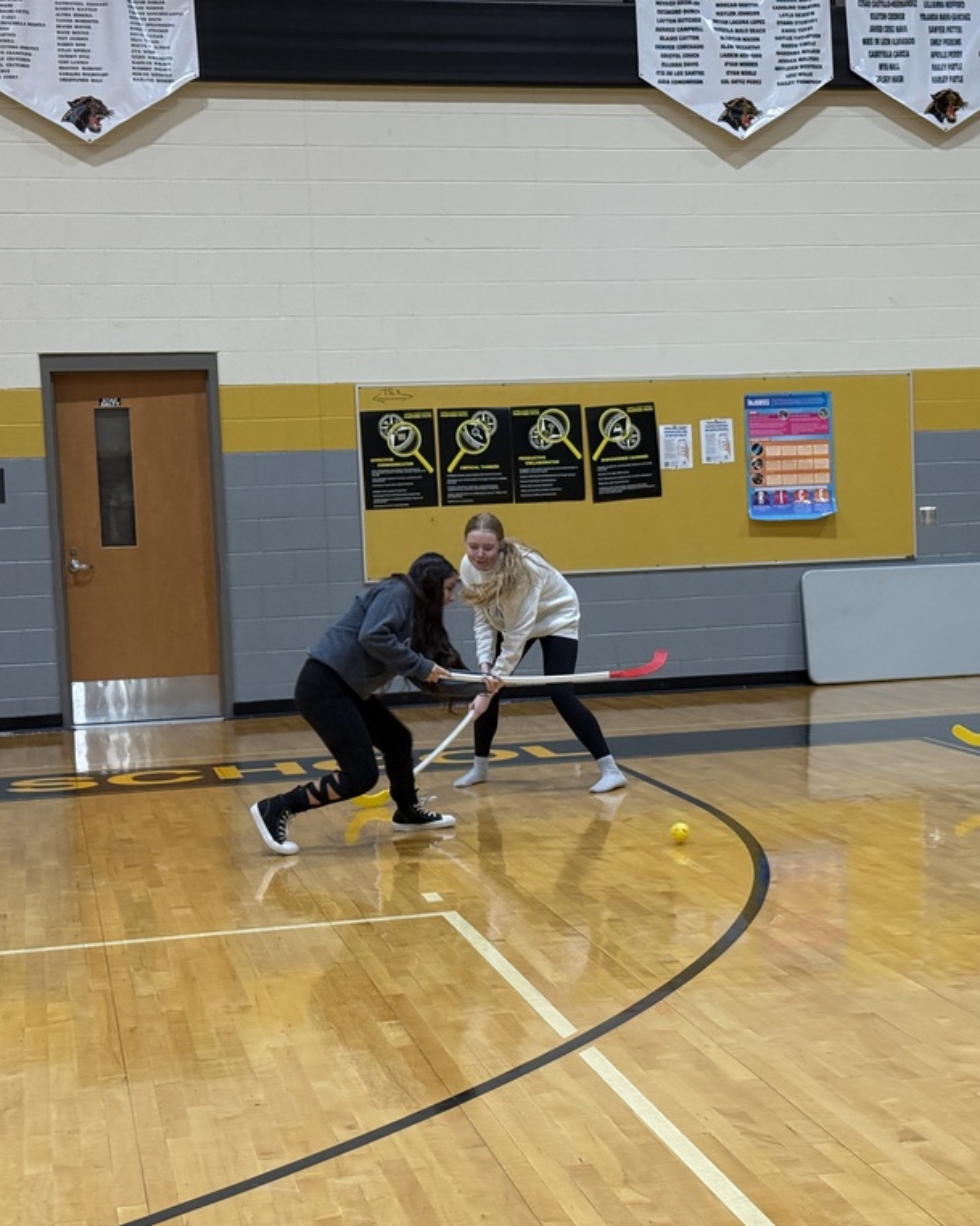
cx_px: 655
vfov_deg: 30.0
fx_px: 2285
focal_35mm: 63
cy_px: 616
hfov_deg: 24.1
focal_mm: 6.76
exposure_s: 1/209
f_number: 1.78
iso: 125
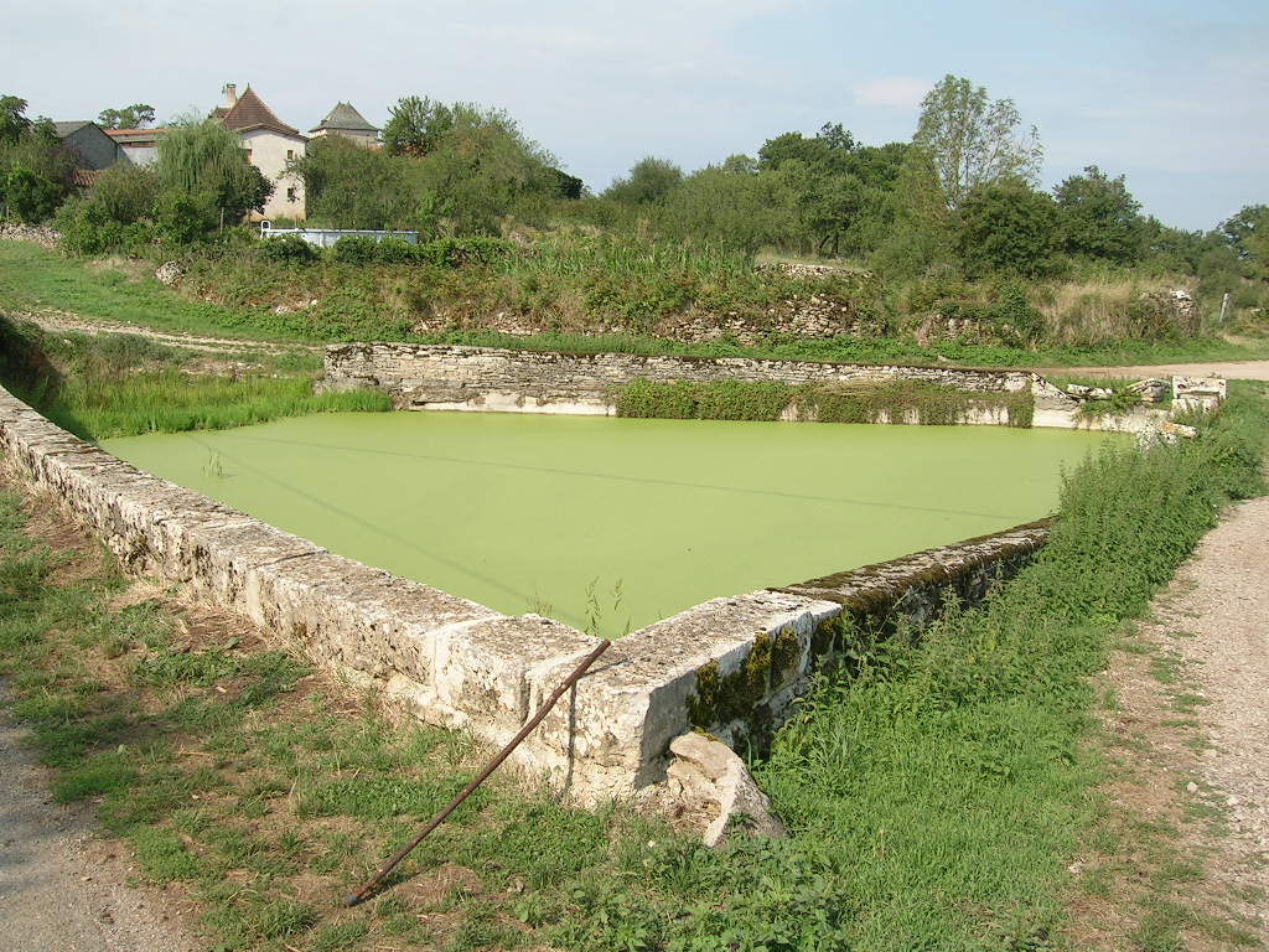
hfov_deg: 52.6
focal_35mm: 35
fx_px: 1283
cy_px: 476
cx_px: 634
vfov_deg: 40.7
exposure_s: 1/363
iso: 50
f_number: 4.8
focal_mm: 5.4
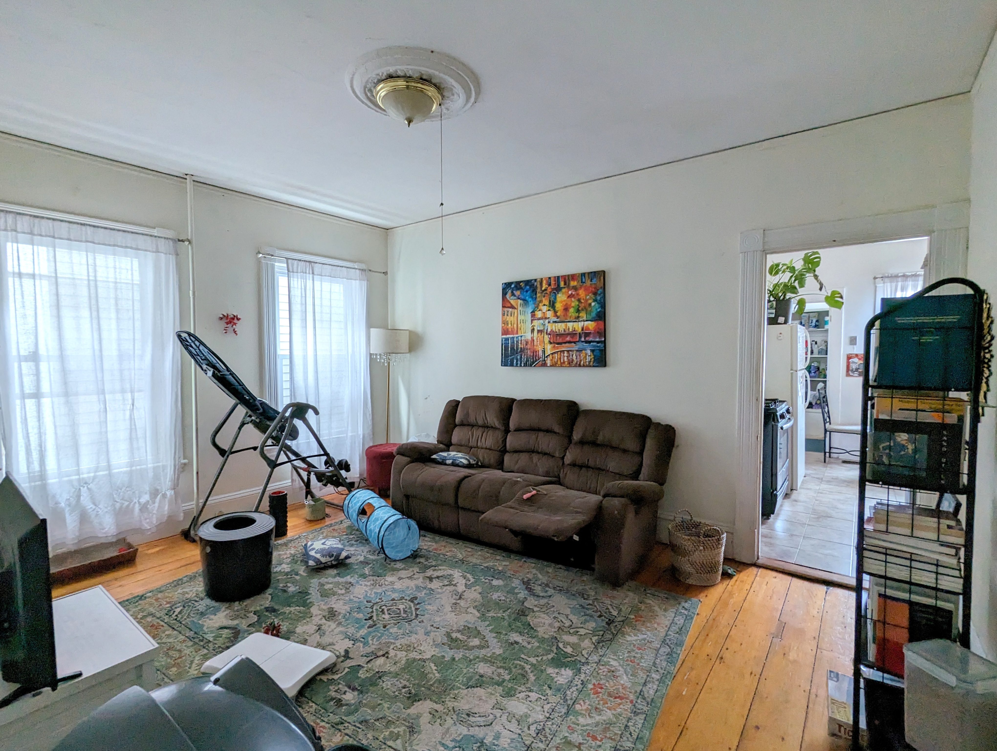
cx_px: 498
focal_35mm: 16
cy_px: 376
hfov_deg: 94.4
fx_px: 461
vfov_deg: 78.2
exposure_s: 1/24.2
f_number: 2.2
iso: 179
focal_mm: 2.35
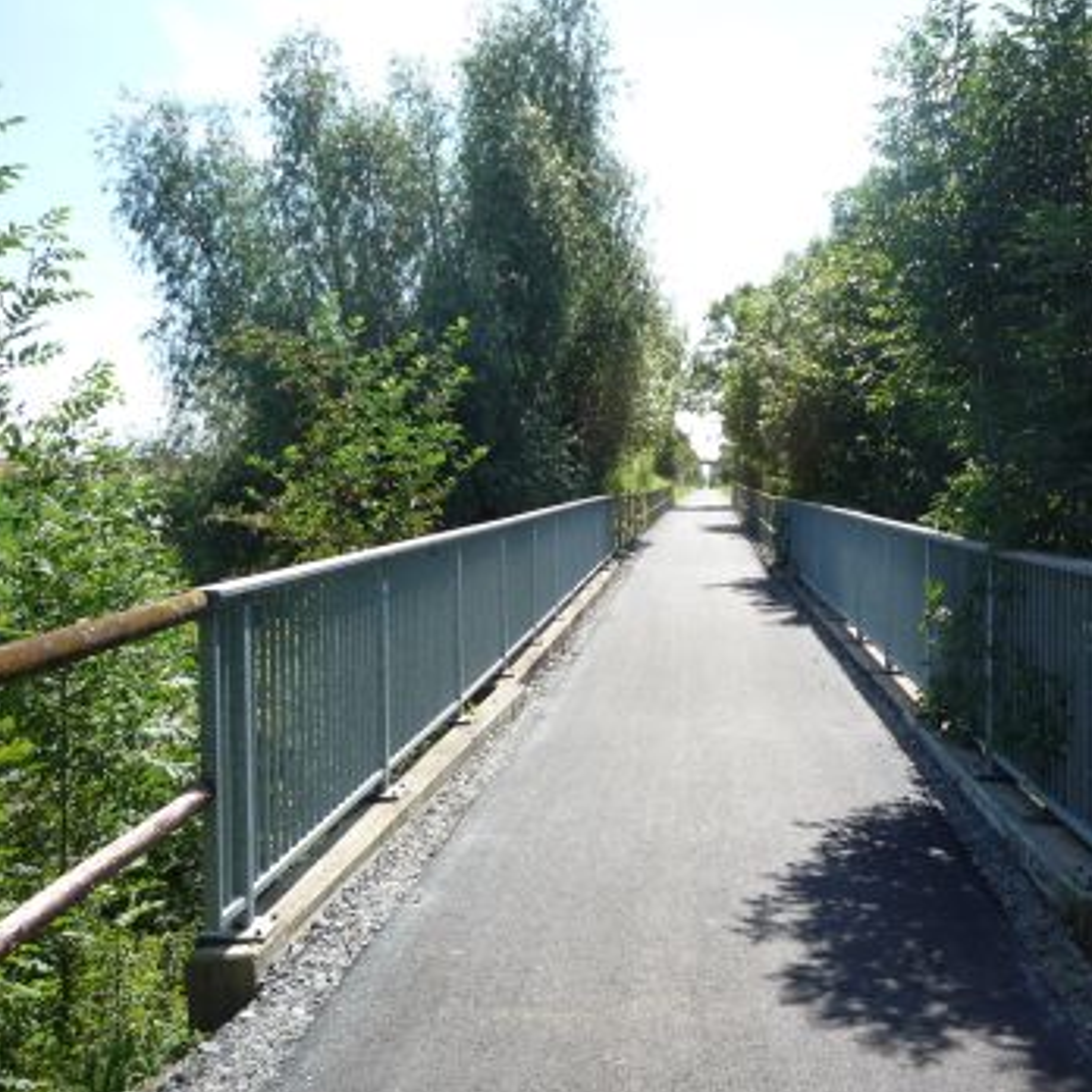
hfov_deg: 42.7
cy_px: 552
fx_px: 1392
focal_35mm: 39
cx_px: 646
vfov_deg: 42.8
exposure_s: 1/400
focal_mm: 5.2
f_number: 4
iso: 100
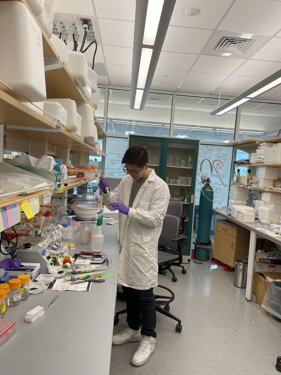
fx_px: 281
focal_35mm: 26
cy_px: 188
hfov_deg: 53.1
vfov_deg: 67.3
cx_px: 140
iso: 50
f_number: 1.6
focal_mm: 4.2
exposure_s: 1/120
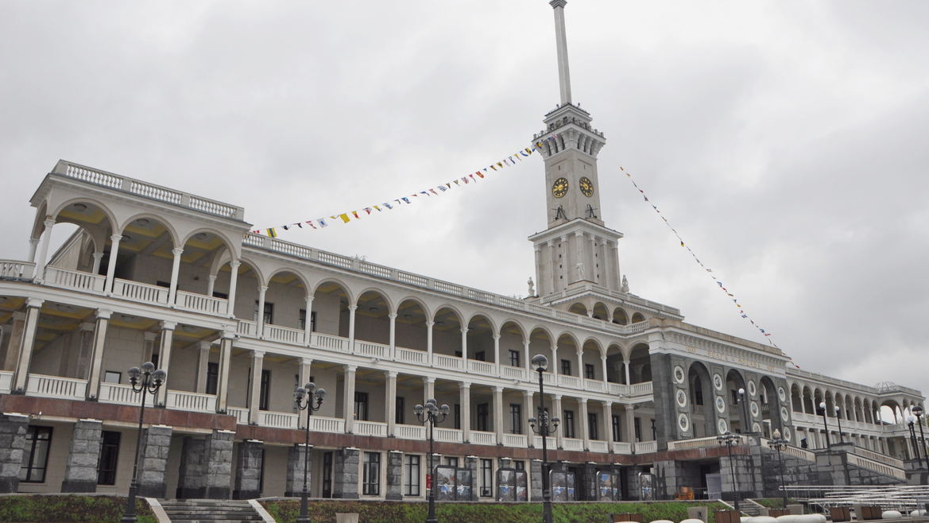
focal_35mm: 29
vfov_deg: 40.1
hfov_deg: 66.1
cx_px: 470
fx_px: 714
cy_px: 214
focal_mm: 18
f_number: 11
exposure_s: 1/125
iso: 200
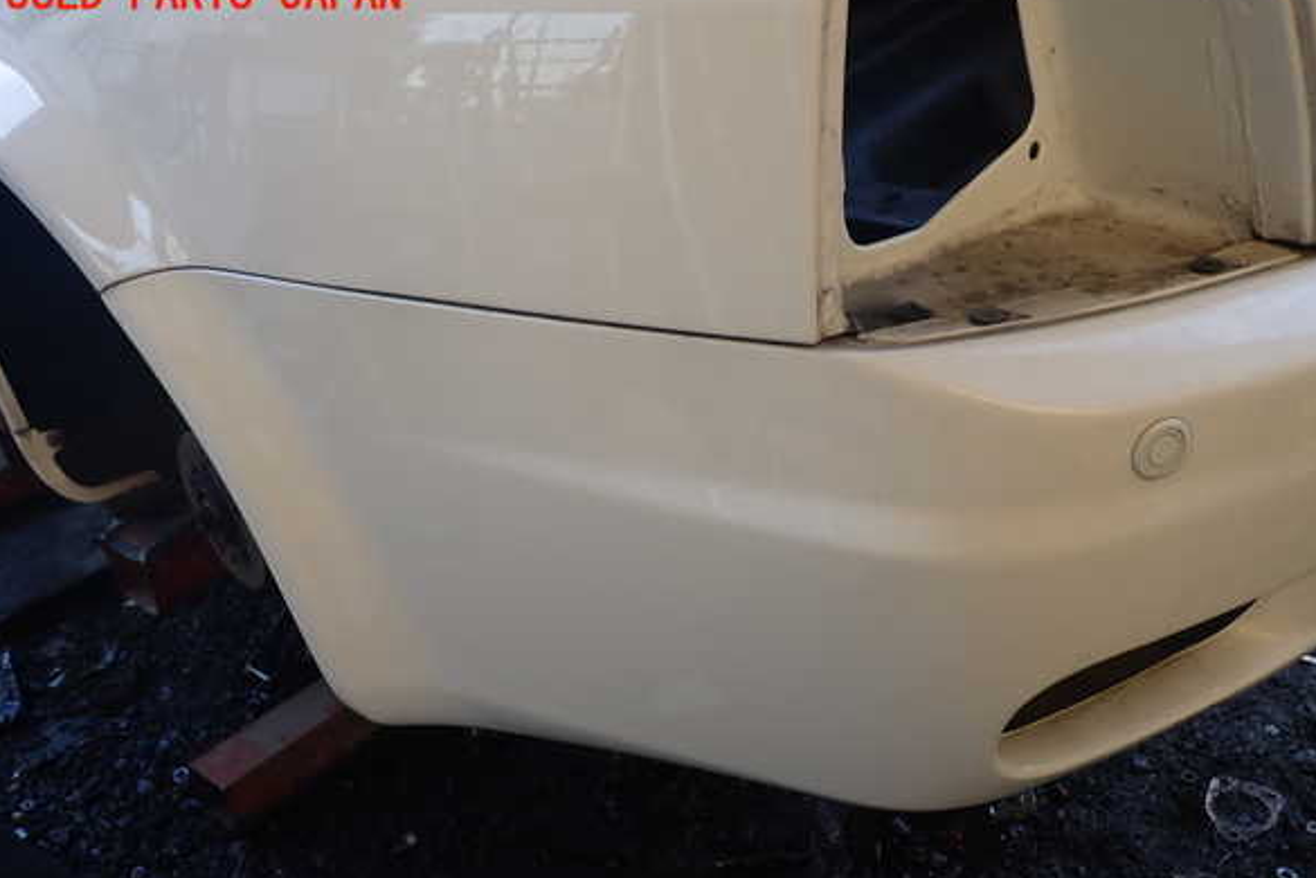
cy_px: 473
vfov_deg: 41.1
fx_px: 1170
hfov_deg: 58.7
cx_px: 668
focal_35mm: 32
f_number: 2.3
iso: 100
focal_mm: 5.4
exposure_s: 1/100
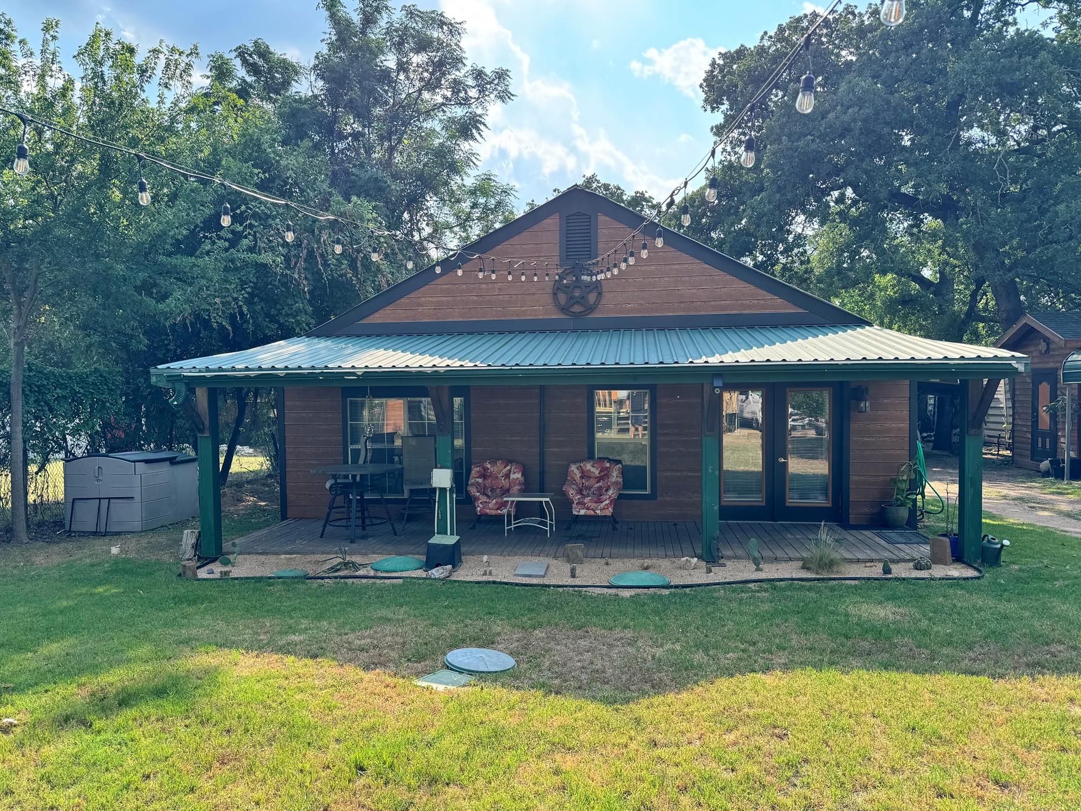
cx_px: 526
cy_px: 432
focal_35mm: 26
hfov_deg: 67.3
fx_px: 812
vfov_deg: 53.0
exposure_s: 1/1151
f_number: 1.78
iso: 80
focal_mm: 6.76
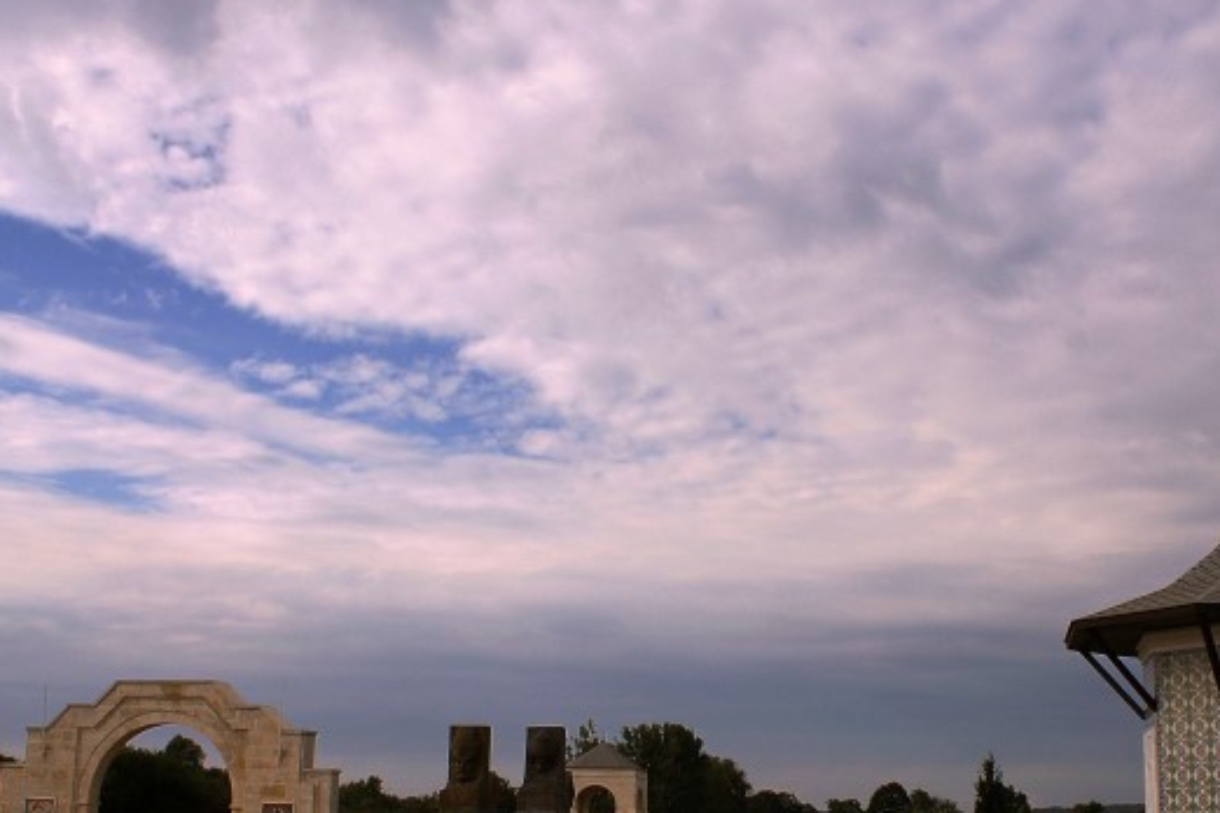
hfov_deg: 45.3
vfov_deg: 31.0
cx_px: 715
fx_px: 1457
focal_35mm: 43
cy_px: 522
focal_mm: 22
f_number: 10
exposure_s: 1/640
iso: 200
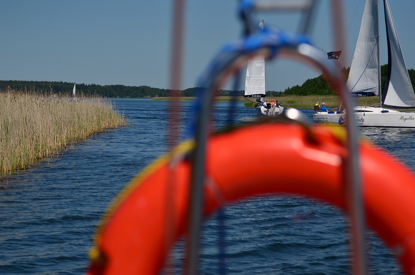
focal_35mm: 105
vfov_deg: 13.0
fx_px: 1208
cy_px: 138
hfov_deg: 19.5
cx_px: 208
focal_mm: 70
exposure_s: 1/8000
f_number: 4.5
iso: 320
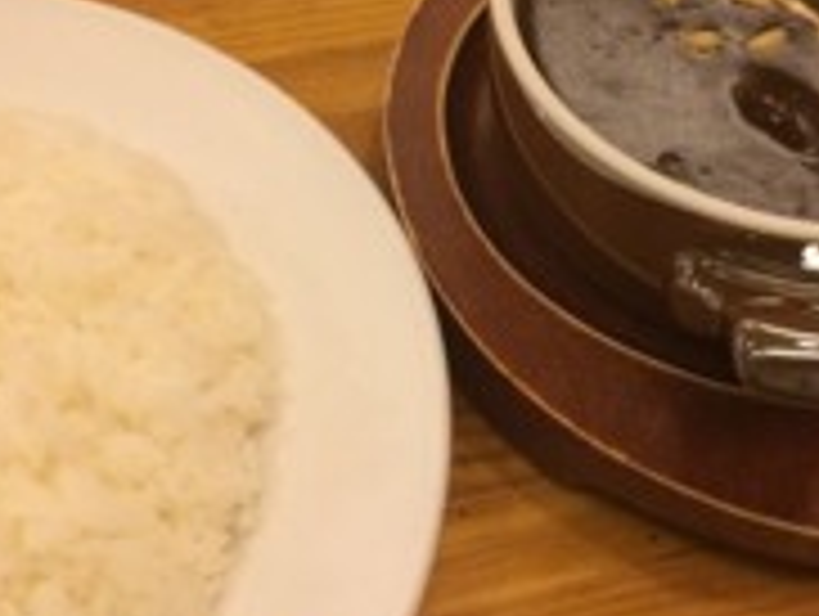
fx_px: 1753
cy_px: 148
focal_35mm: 74
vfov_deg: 19.8
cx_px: 626
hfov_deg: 25.9
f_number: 2.2
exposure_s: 1/33
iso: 250
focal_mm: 4.12
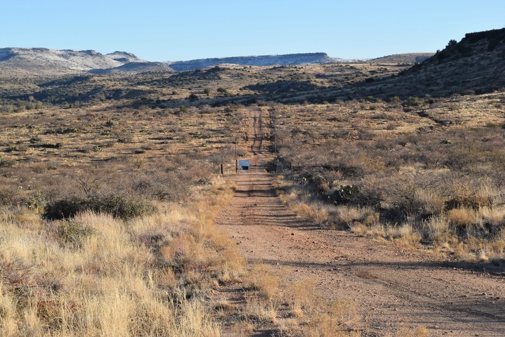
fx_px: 1157
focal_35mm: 82
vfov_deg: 16.5
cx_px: 252
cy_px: 168
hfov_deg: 24.6
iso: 200
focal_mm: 55
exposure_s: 1/160
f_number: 11
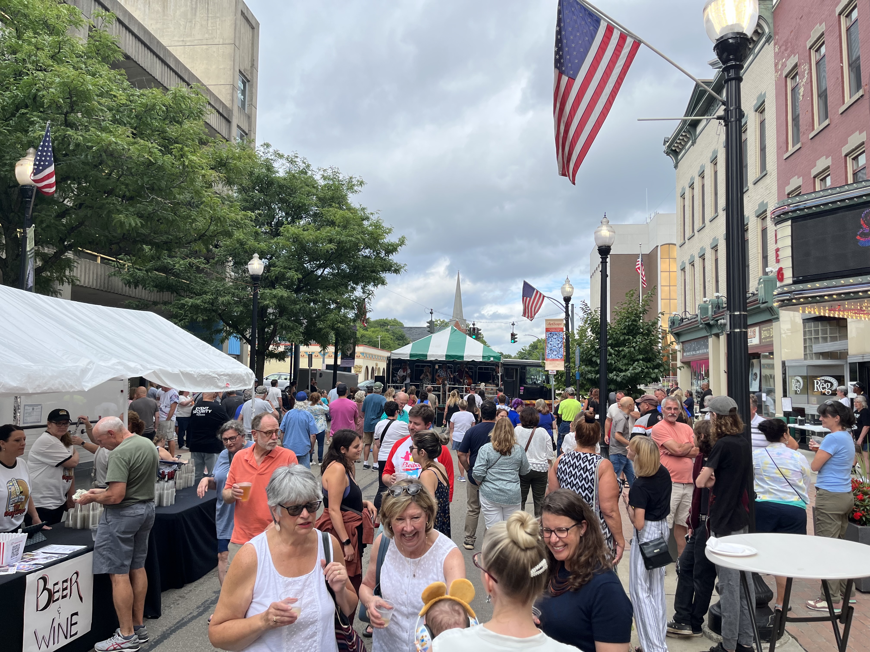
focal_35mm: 26
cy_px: 326
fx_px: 653
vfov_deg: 53.1
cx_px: 435
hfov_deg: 67.3
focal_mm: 5.1
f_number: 1.6
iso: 50
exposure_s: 1/1238
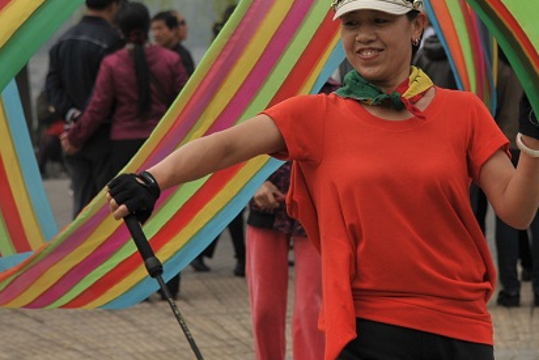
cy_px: 49
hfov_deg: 12.7
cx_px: 341
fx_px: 2411
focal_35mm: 161
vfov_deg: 8.5
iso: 200
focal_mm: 82
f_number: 5
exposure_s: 1/1250
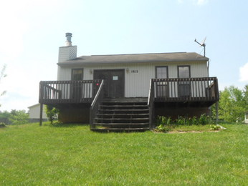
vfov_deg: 38.7
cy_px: 93
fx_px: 265
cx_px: 124
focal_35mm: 37
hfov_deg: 50.1
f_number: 3.9
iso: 80
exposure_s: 1/640
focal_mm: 6.7
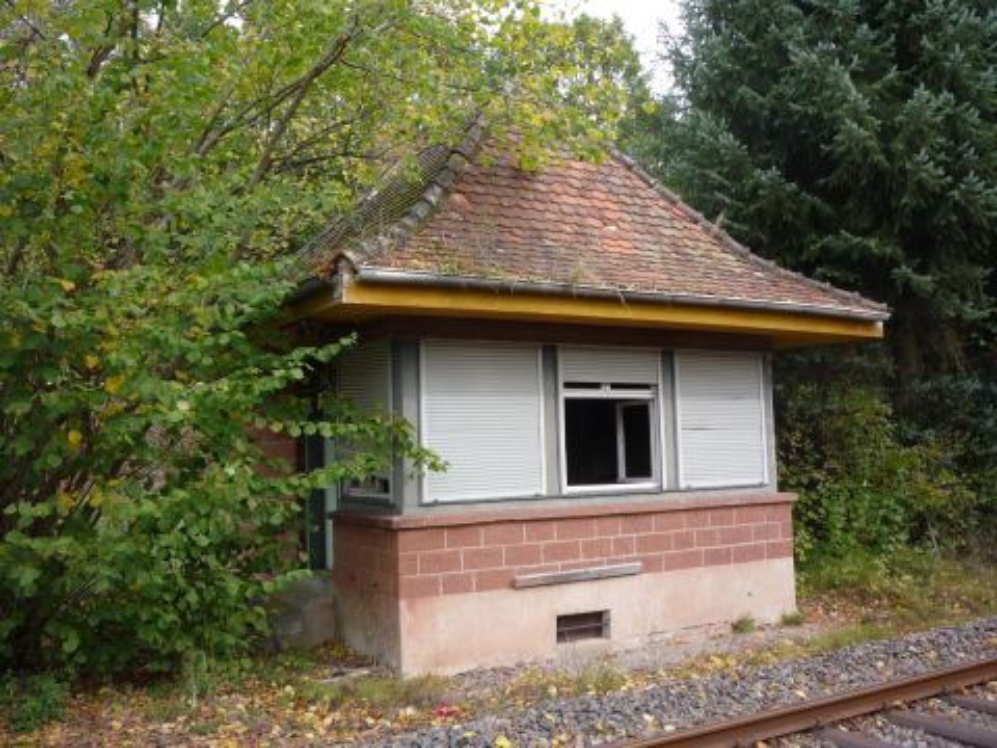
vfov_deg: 44.2
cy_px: 374
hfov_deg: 56.8
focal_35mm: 32
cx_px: 498
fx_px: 922
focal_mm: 5.2
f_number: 4
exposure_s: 1/125
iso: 100
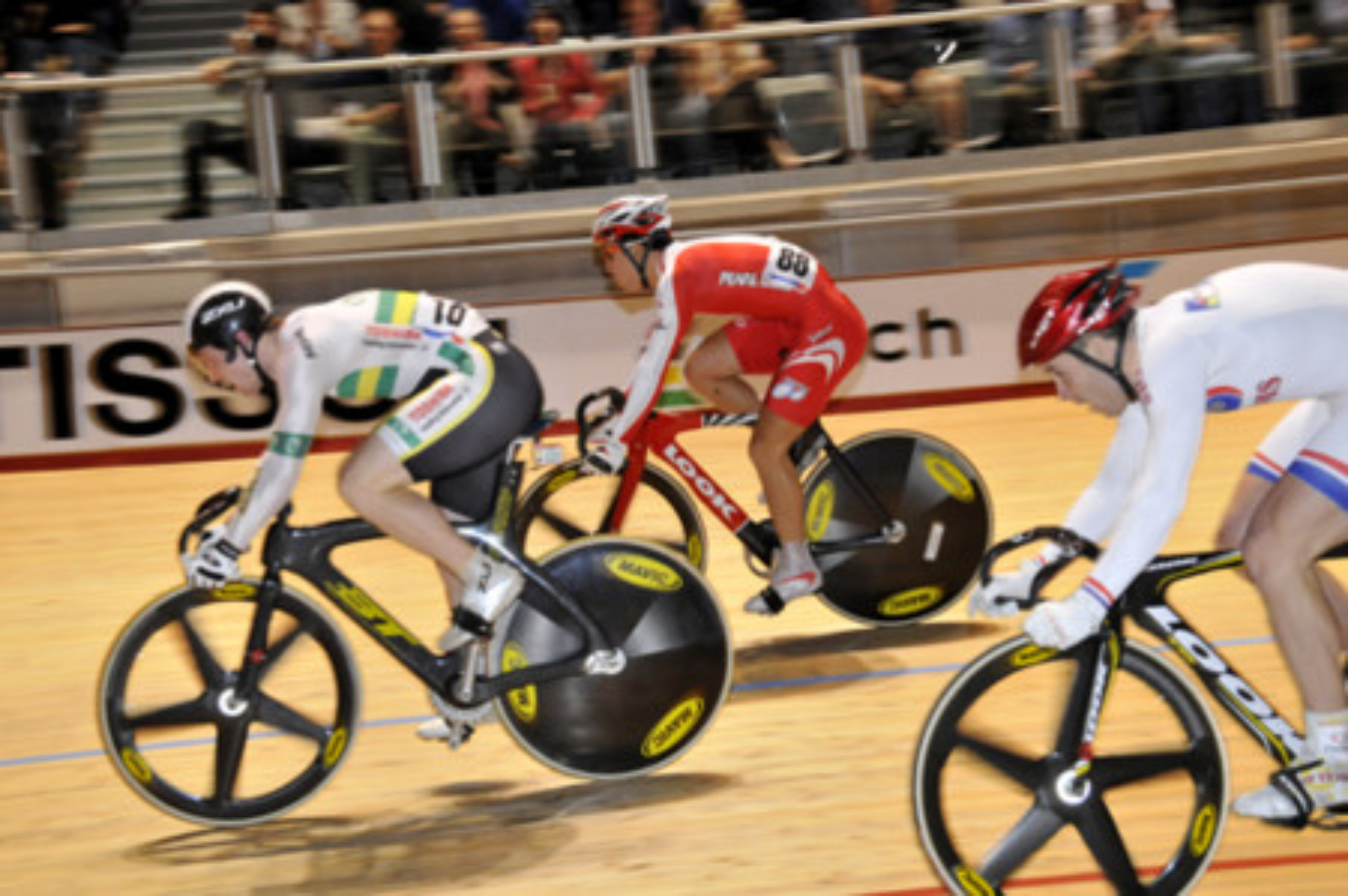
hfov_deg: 37.9
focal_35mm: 52
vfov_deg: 25.7
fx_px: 1964
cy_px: 448
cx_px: 674
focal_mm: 35
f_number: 5
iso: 1000
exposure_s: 1/250
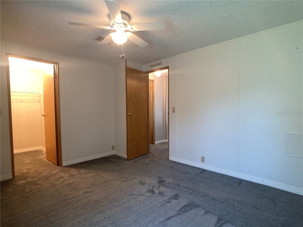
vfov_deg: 49.7
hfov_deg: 63.4
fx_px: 245
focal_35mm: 28
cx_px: 152
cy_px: 114
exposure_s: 1/60
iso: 160
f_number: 1.8
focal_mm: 3.99
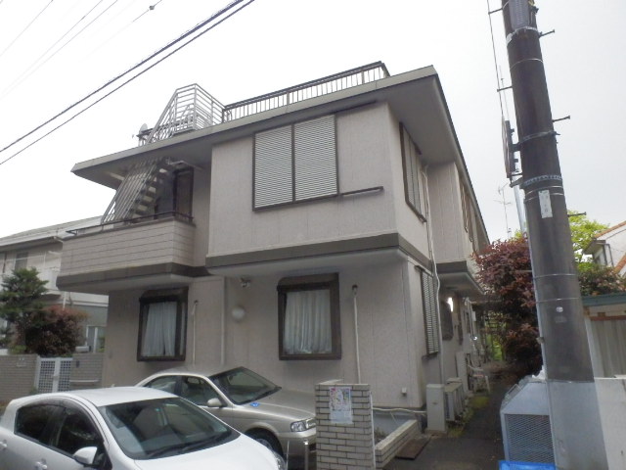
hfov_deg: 71.6
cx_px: 313
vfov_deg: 56.8
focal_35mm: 24
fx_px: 434
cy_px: 235
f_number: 7.9
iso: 1600
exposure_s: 1/40
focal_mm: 4.2
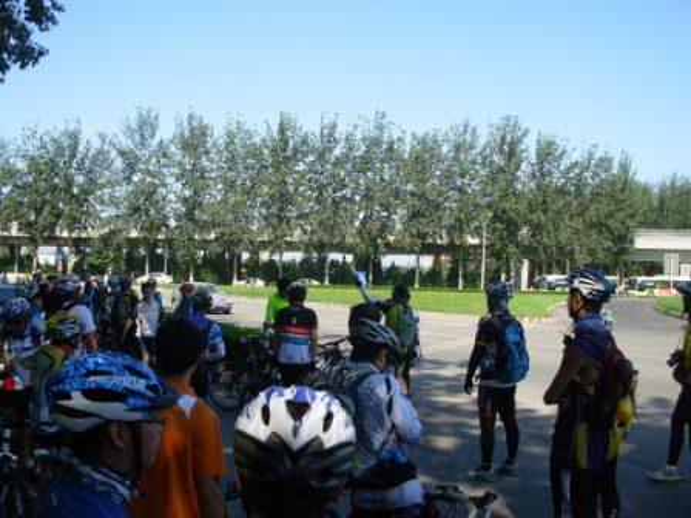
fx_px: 759
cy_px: 259
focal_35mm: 38
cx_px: 346
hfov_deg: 49.0
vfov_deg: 37.7
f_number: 2.9
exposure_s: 1/558
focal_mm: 6.3
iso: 50
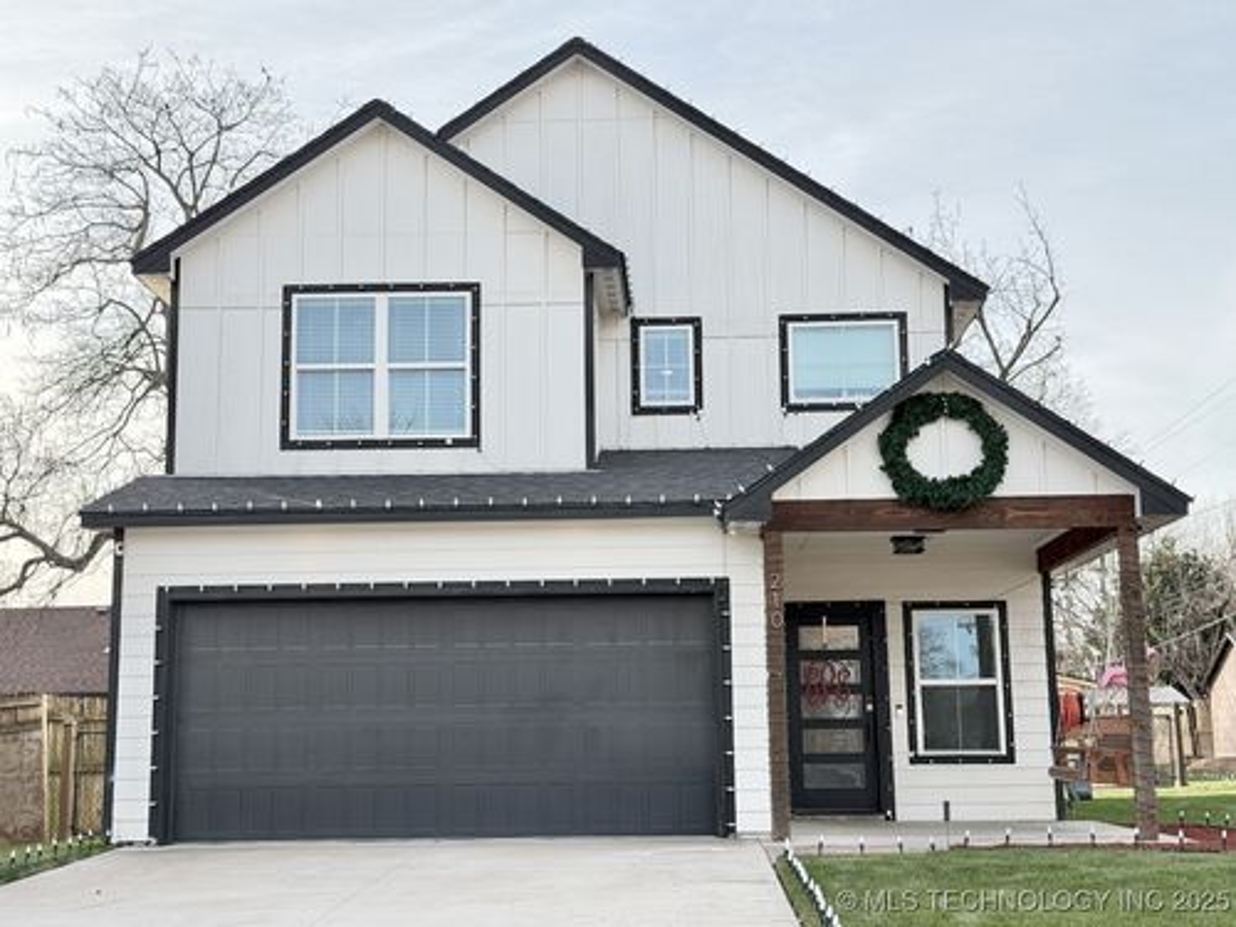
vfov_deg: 30.3
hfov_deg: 39.7
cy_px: 464
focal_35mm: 48
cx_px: 618
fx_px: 1714
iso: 100
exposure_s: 1/1167
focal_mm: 6.76
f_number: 1.78
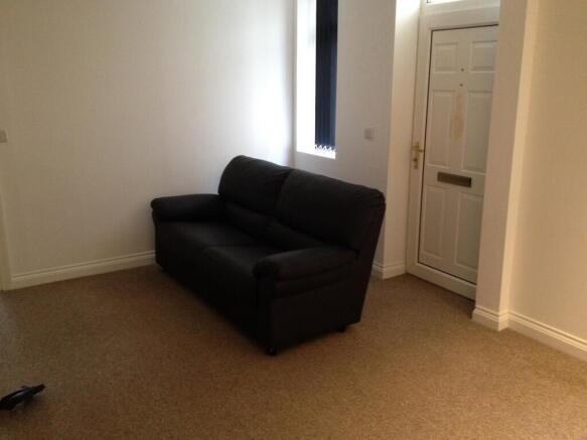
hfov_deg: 52.6
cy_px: 220
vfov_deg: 40.7
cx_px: 294
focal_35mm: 35
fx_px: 593
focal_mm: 4.28
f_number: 2.4
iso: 250
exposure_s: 1/20
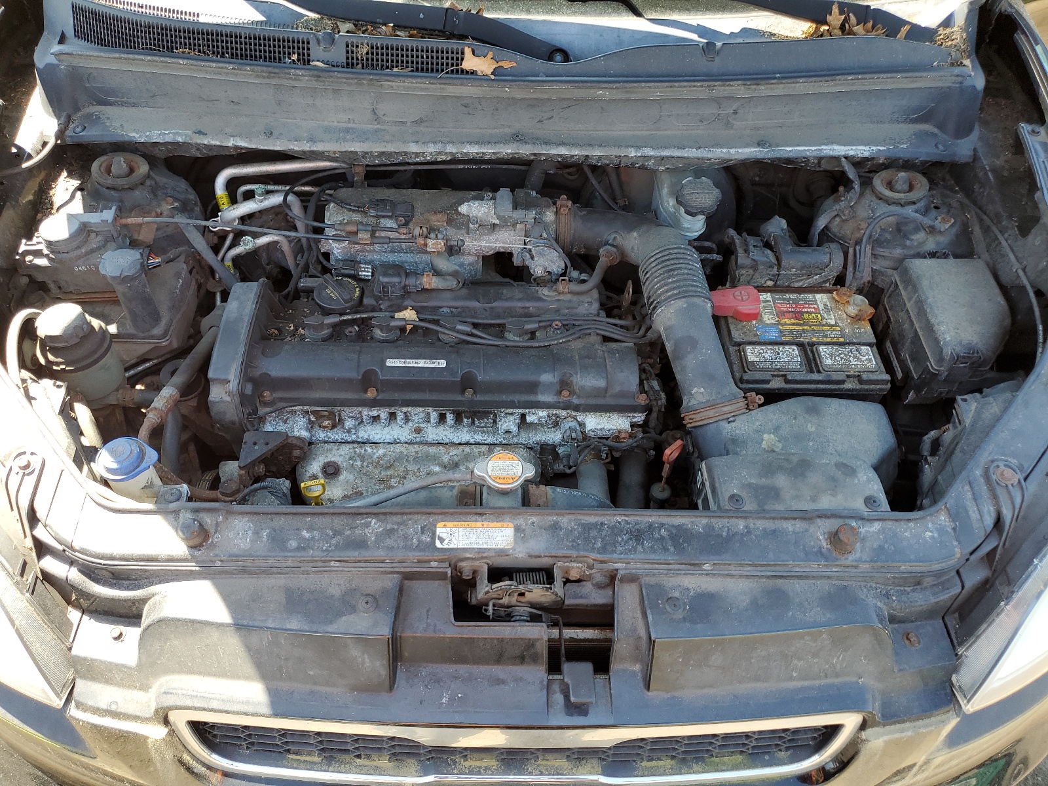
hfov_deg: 67.3
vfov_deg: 53.1
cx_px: 524
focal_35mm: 26
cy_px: 393
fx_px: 787
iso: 50
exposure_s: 1/256
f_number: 1.5
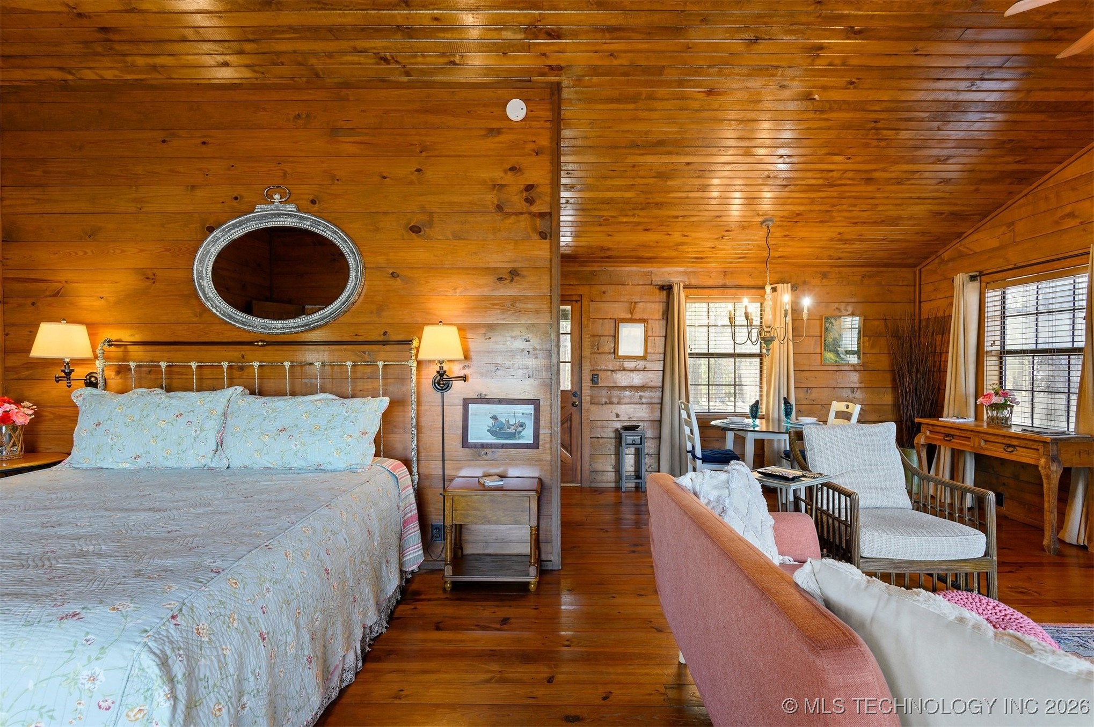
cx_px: 547
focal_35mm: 16
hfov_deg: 96.8
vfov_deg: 73.6
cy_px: 364
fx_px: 486
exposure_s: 1/5
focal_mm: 16
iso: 400
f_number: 7.1
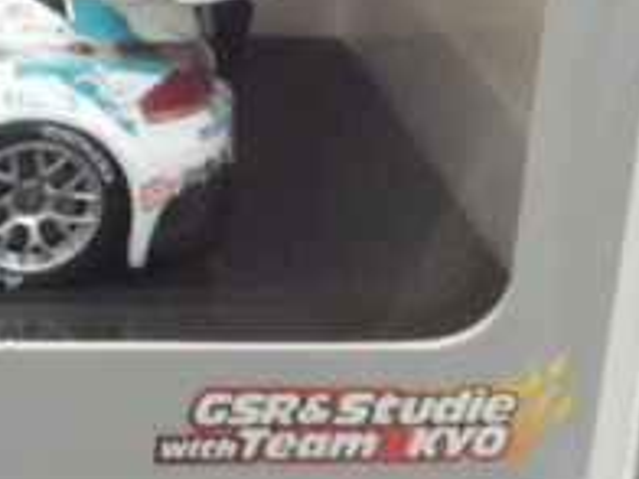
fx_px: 3009
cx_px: -394
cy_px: -72
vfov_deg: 9.0
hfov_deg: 11.5
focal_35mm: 163
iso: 1250
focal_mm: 9
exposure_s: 1/25
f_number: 3.8
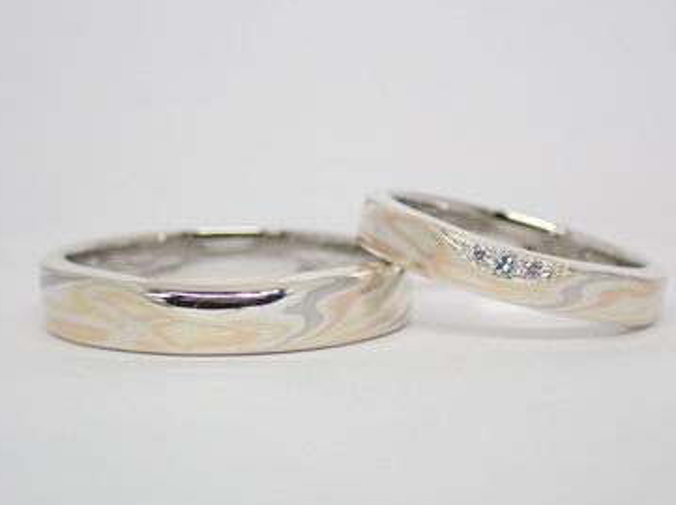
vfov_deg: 15.4
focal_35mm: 96
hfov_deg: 20.5
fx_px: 1873
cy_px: 278
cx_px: 348
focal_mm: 13.65
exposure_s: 1/160
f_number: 4.1
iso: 200
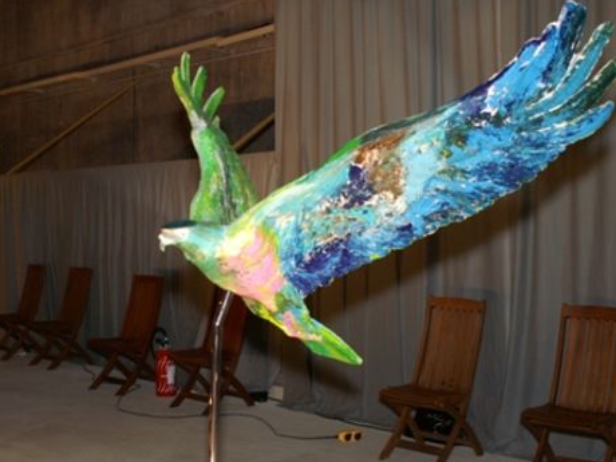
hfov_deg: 38.3
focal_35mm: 49
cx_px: 185
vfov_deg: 29.7
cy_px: 250
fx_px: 872
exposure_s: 1/60
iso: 400
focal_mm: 20
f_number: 4
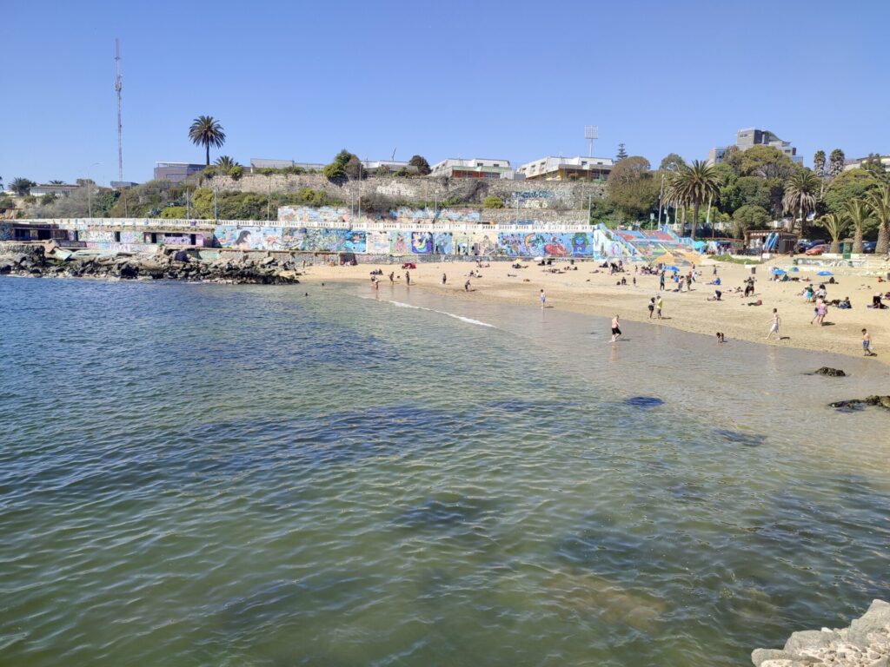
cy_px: 334
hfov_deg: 69.4
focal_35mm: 25
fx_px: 643
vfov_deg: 54.9
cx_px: 445
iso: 50
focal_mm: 6.04
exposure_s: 1/529
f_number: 1.9
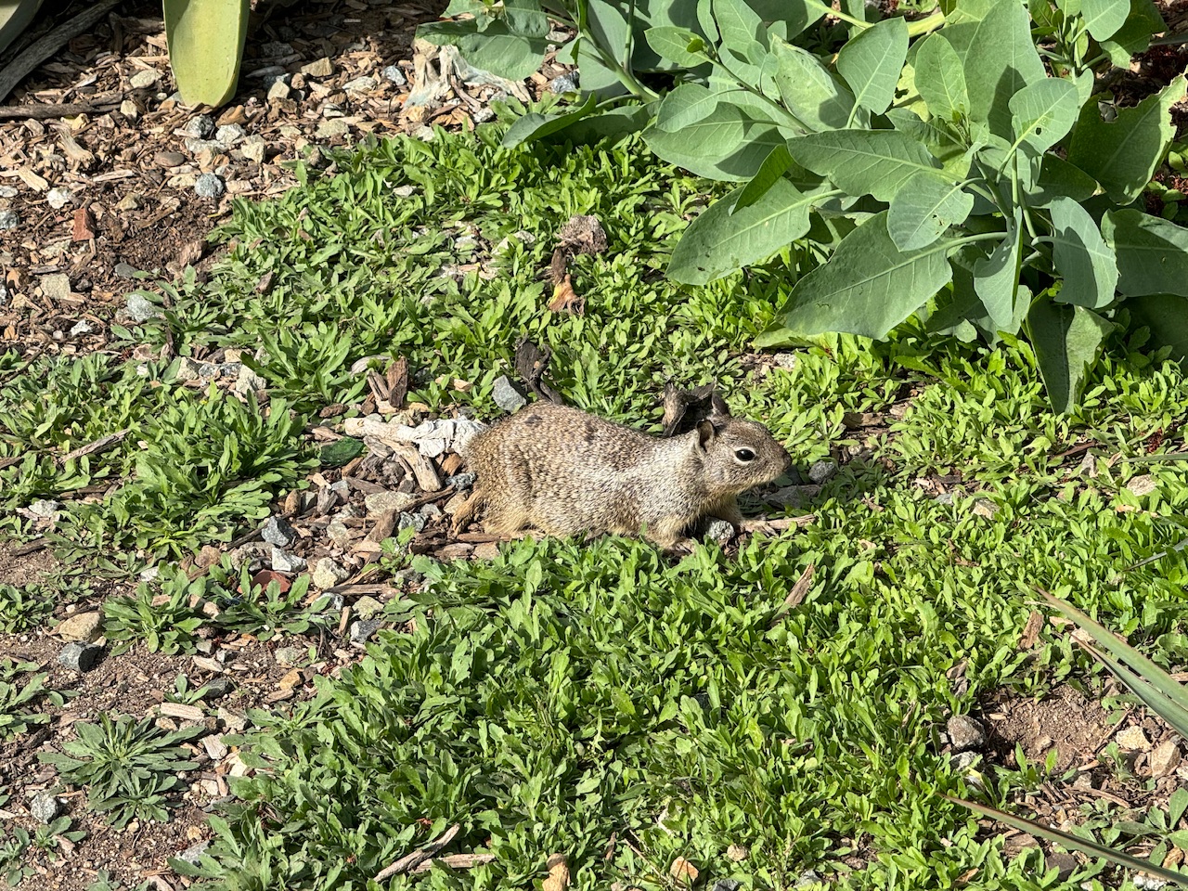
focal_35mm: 120
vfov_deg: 12.3
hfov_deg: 16.4
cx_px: 594
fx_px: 4118
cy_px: 446
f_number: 2.8
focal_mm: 15.66
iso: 50
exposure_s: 1/751
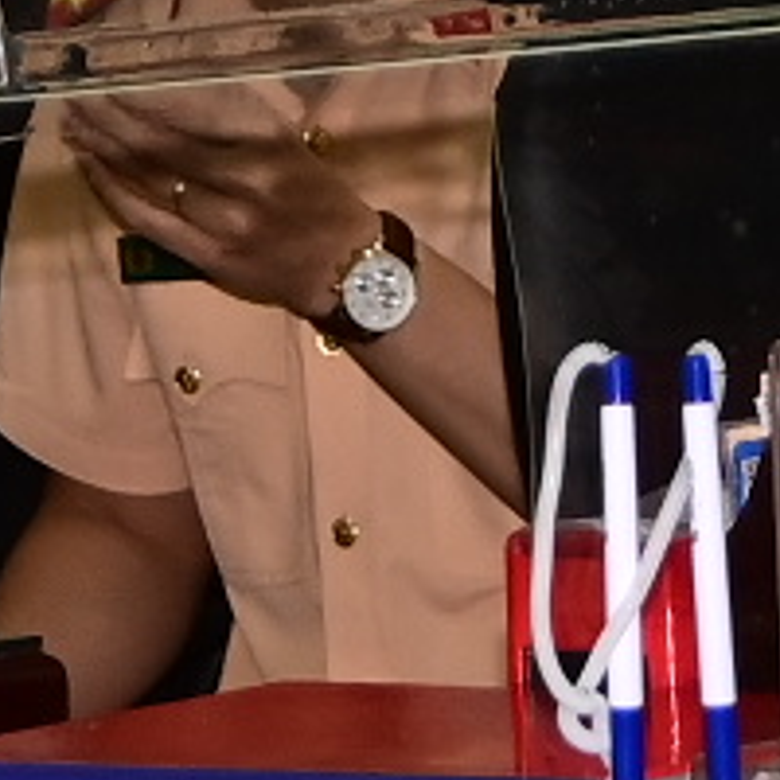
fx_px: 11064
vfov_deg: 4.0
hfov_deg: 4.0
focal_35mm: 434
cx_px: 663
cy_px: -429
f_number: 4.5
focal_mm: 35
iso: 500
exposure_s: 1/200
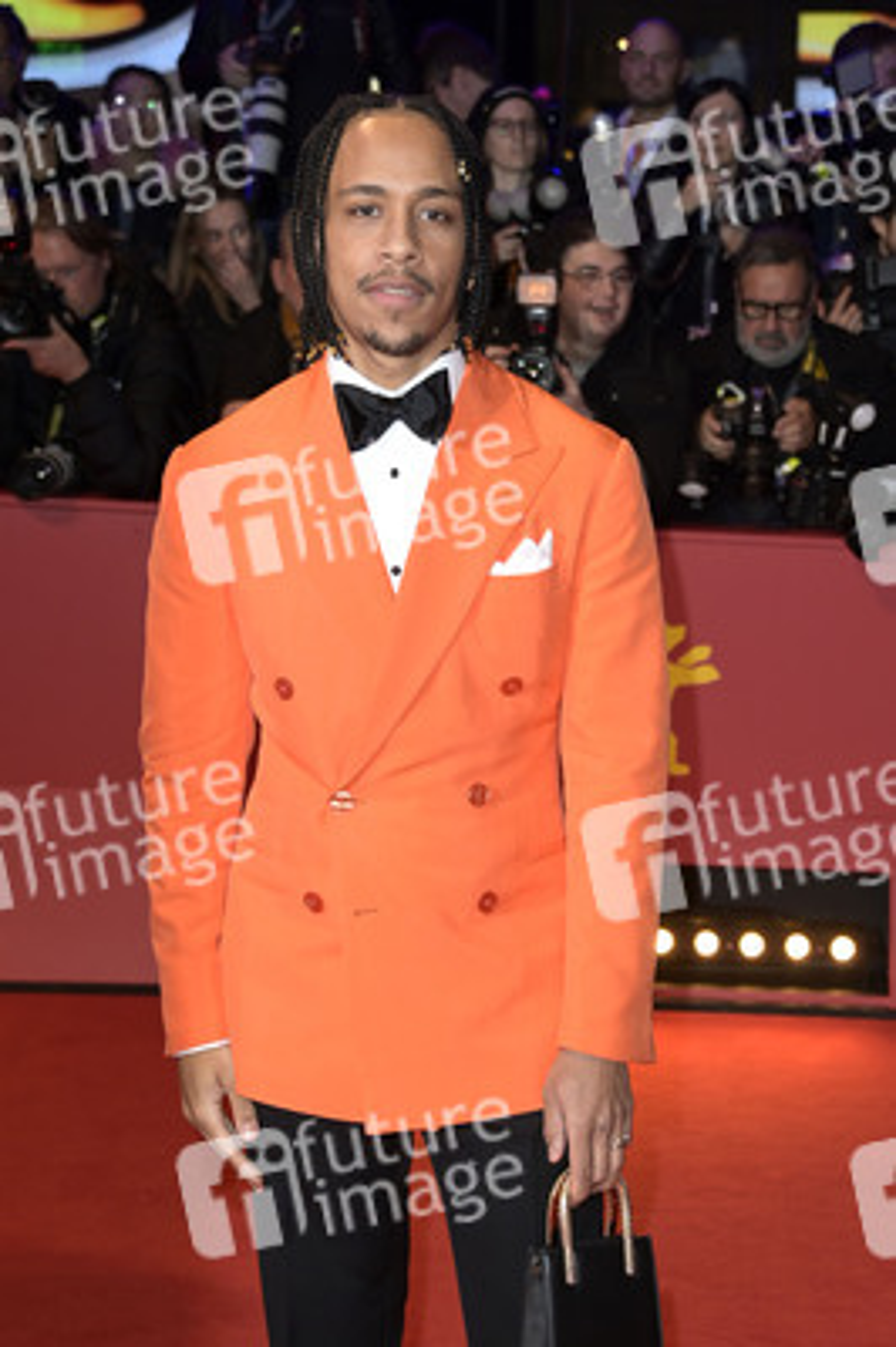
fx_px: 2319
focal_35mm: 62
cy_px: 674
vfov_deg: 32.4
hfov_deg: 21.9
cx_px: 448
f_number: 5
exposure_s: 1/250
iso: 800
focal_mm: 62
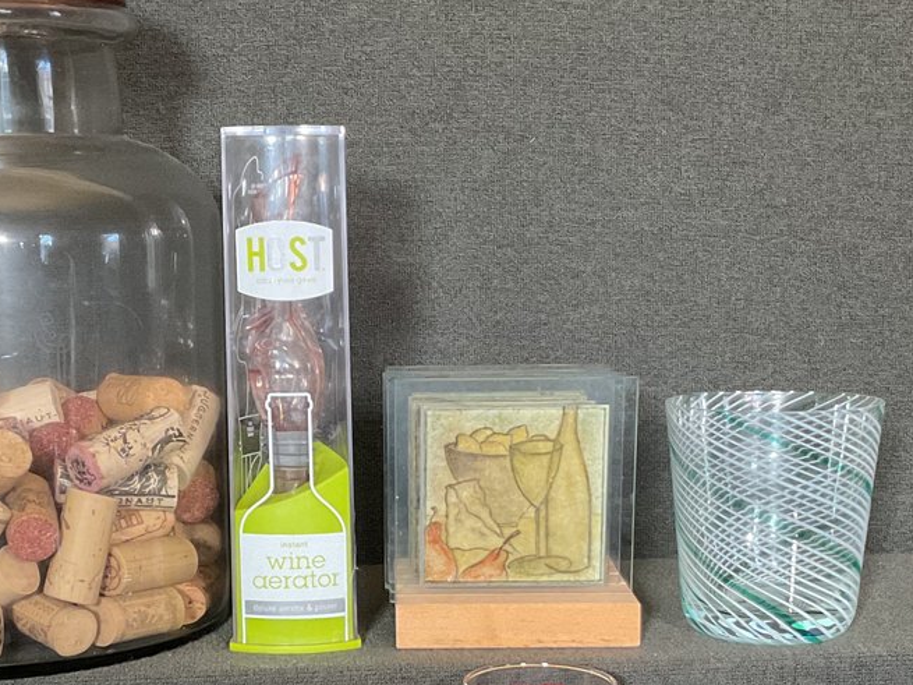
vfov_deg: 21.7
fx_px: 1767
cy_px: 542
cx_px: 376
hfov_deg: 28.9
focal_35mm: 67
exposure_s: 1/50
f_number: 1.8
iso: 200
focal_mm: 3
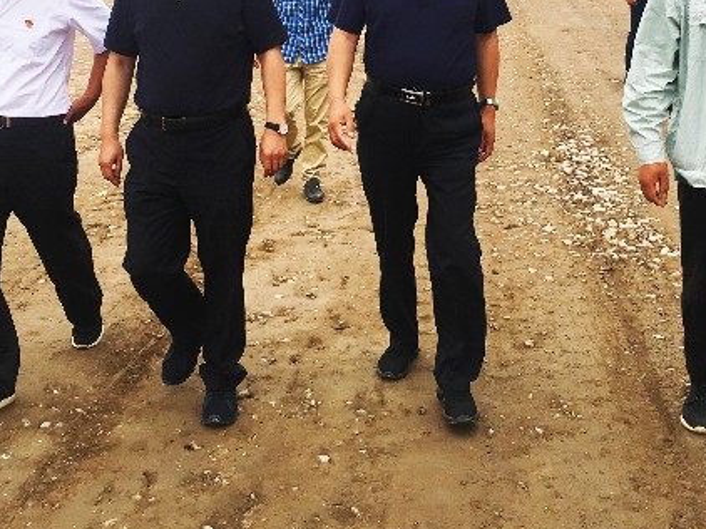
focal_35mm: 55
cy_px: 110
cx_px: 361
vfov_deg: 26.1
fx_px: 1121
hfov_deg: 35.0
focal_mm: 4.15
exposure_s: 1/1115
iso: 25
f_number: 2.2
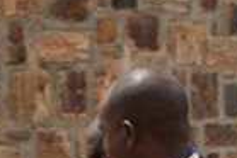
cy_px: 206
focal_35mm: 309
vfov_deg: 4.4
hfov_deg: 6.5
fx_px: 2036
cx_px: 408
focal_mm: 60
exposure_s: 1/125
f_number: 18
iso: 200
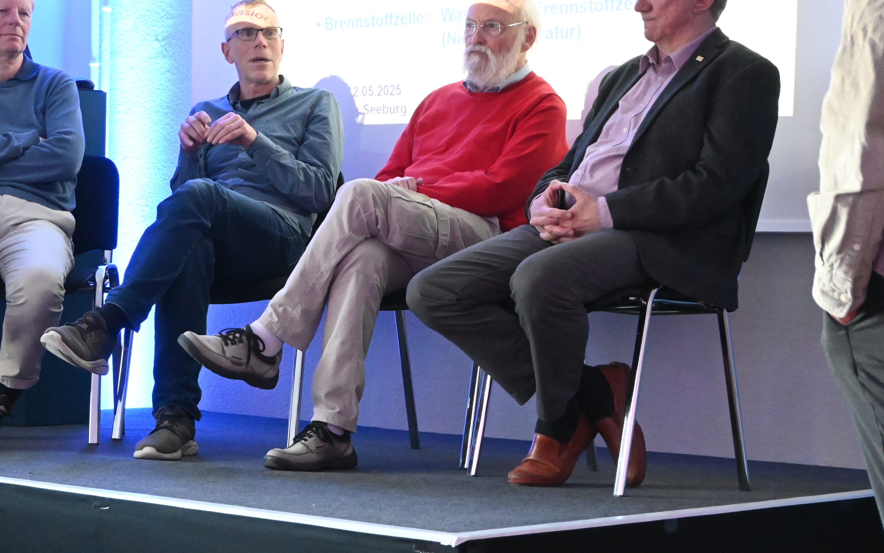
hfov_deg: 22.7
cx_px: 261
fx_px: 2193
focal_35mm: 91
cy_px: 335
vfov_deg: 14.4
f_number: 5.6
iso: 5600
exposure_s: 1/60
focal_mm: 38
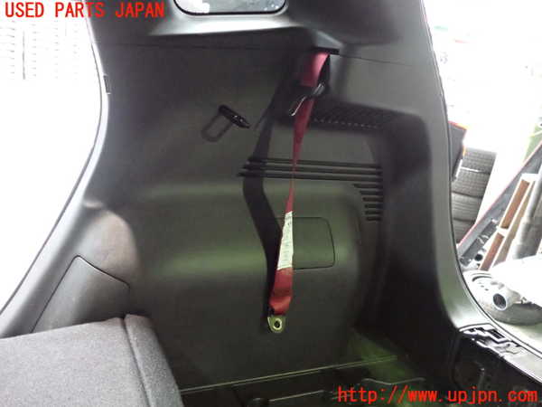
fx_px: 470
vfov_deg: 46.8
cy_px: 204
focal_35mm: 30
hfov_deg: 60.0
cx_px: 271
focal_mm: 5.4
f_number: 2.3
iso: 3200
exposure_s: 1/80
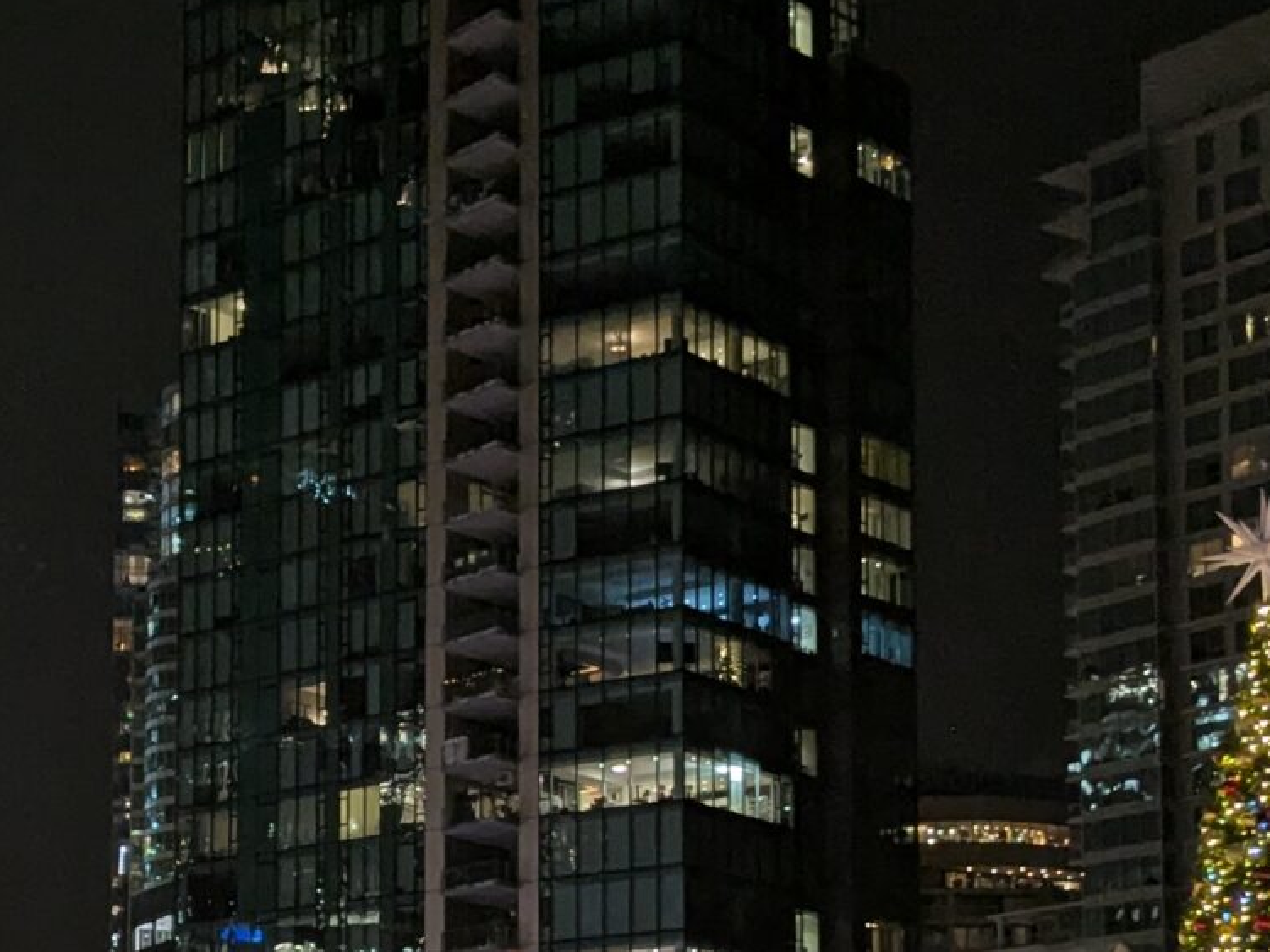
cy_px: 1011
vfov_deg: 15.7
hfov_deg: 21.1
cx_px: 294
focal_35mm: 92
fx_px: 3375
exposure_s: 1/60
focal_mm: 4.38
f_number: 1.73
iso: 189
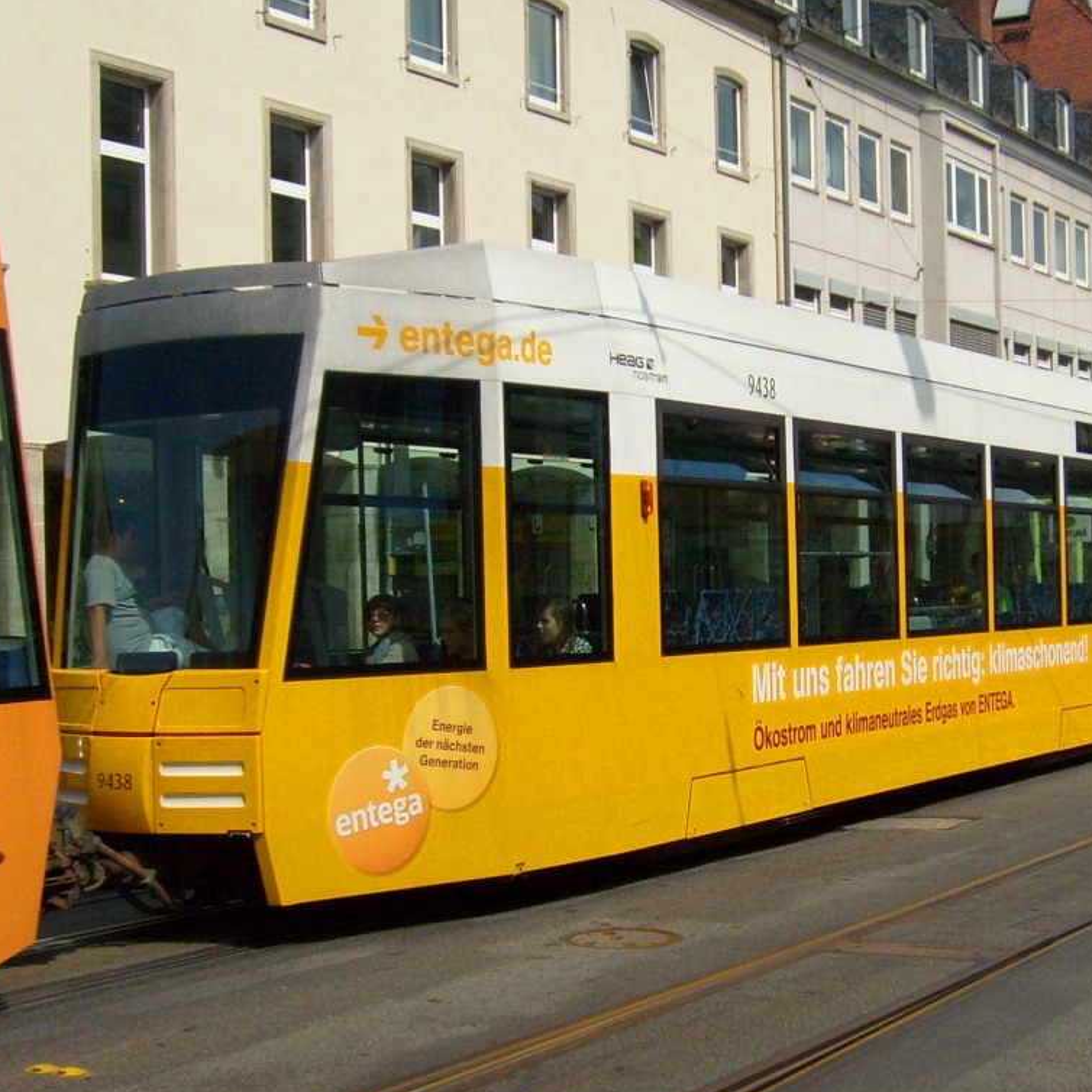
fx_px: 1499
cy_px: 552
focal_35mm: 42
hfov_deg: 40.0
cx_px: 566
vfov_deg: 40.0
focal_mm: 5.8
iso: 80
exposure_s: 1/500
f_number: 7.1
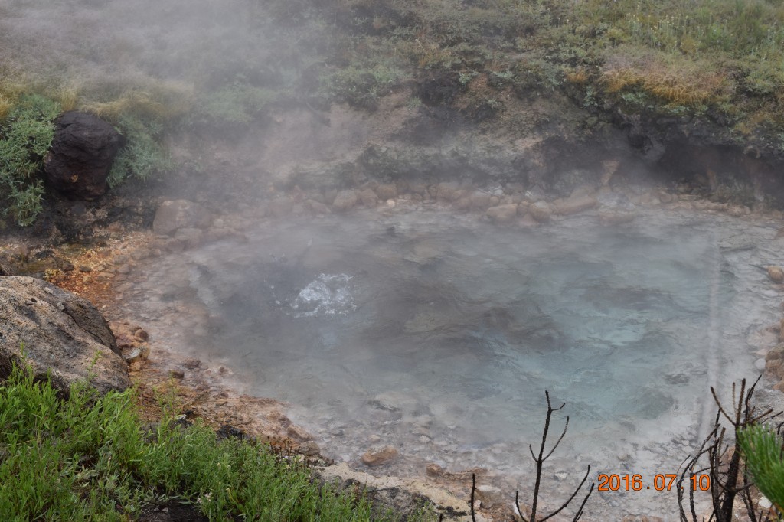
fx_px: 1012
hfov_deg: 42.3
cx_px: 392
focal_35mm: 46
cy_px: 261
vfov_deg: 28.9
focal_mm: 31
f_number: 8
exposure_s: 1/250
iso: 250
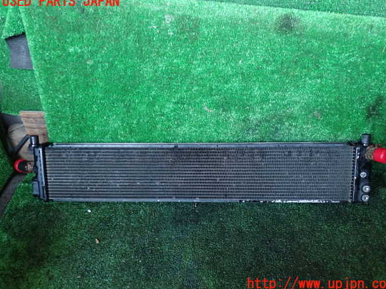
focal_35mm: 31
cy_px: 143
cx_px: 198
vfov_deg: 45.4
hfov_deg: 58.4
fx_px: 345
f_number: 2.3
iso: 800
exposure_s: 1/25
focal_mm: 5.4
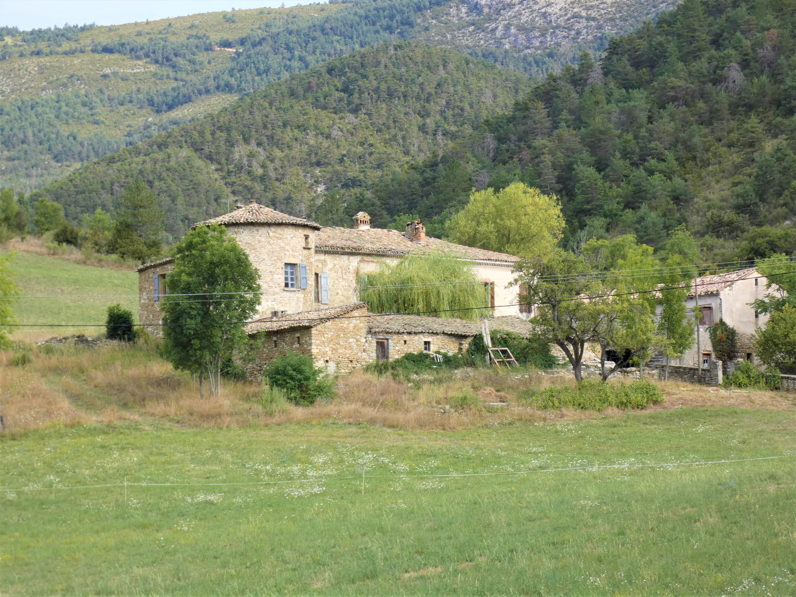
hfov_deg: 19.6
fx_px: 2300
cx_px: 398
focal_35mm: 100
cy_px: 298
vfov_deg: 14.8
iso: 80
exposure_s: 1/160
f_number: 5.6
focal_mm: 17.9
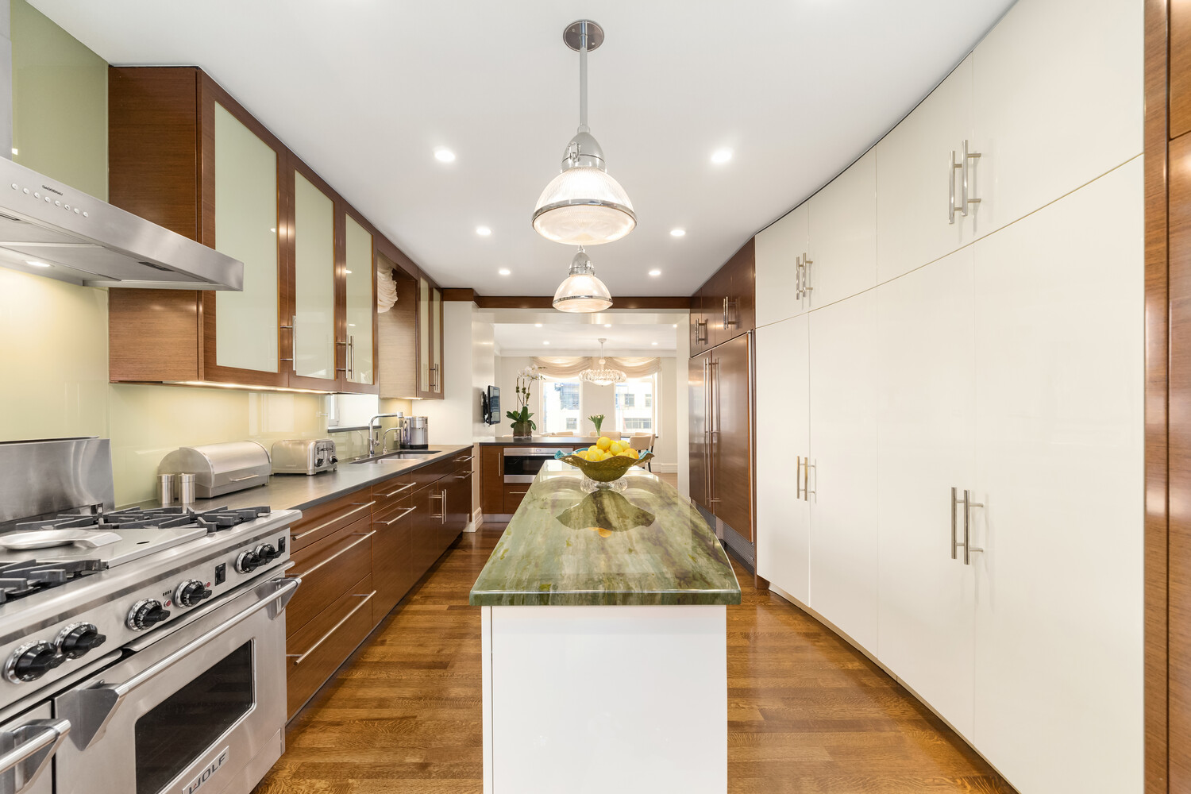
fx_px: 463
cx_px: 596
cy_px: 397
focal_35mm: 14
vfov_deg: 81.2
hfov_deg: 104.3
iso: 500
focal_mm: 14
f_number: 8
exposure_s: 1/3
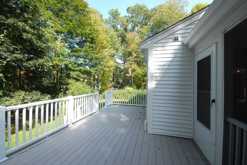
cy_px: 82
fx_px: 103
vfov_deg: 77.5
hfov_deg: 100.3
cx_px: 124
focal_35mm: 15
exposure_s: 1/80
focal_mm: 10
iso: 640
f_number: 11
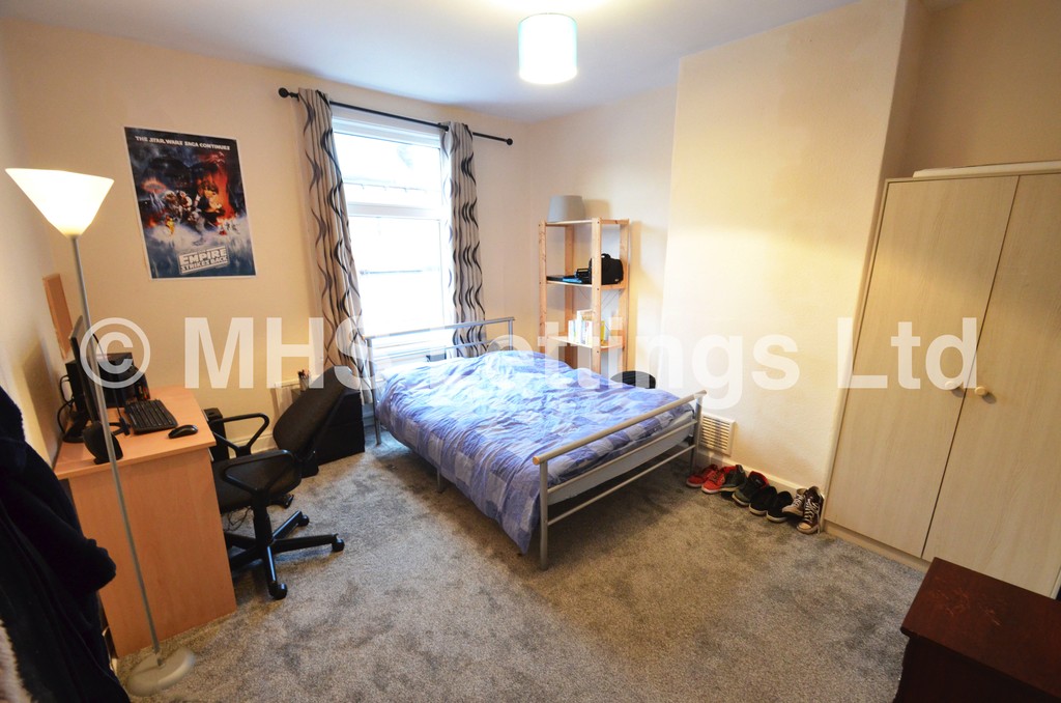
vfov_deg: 77.1
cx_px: 530
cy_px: 352
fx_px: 441
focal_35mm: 15
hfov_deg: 100.5
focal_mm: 10
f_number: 5
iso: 2500
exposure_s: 1/15
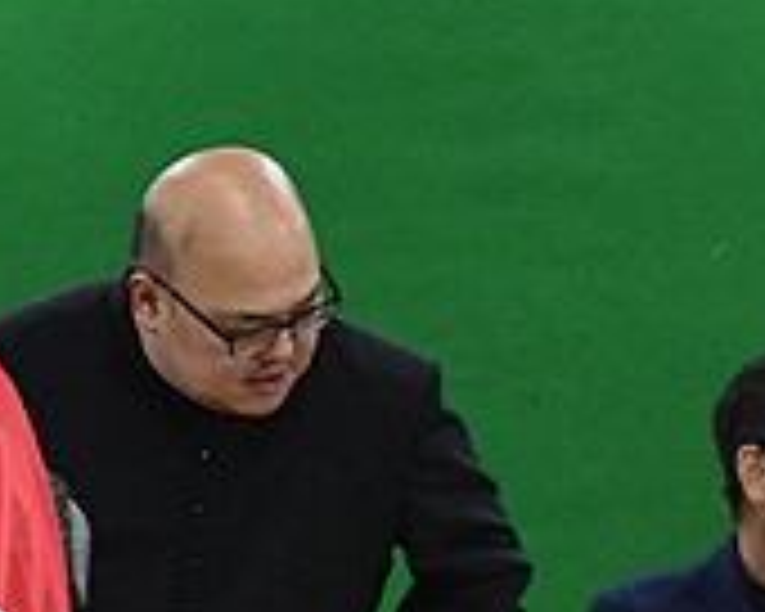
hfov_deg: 9.9
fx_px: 4279
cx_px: -328
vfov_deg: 8.2
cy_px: 284
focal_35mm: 189
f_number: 5
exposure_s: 1/125
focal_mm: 38
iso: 5000
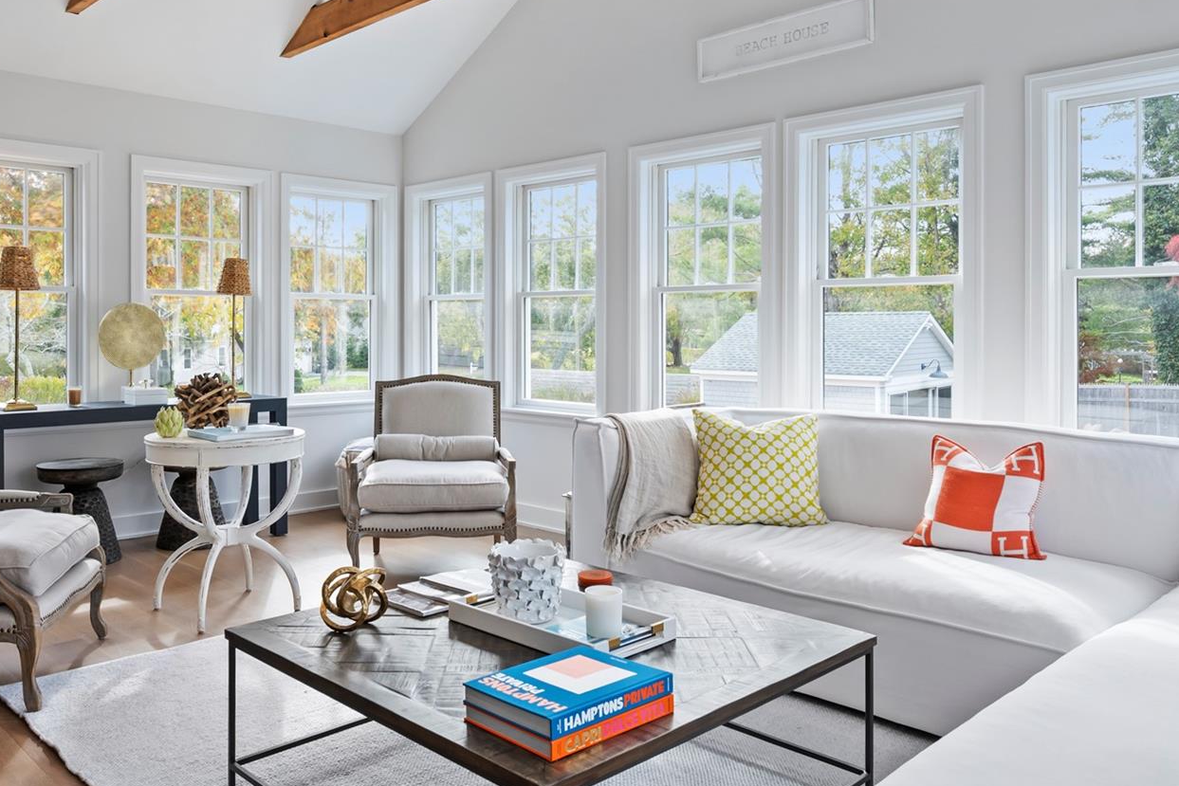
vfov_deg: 45.0
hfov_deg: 63.7
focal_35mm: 29
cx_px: 516
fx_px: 944
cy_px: 316
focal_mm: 17.5
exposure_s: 1/25
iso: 400
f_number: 8
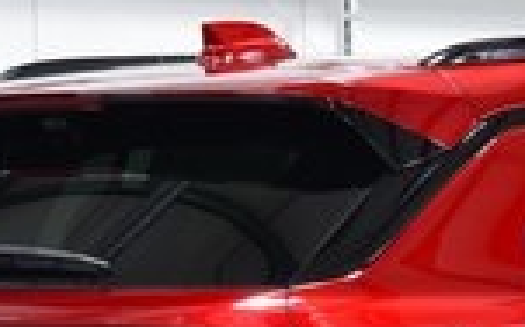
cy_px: 395
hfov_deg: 7.7
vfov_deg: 4.8
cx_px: 567
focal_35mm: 272
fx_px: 3887
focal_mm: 42
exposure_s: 1/15
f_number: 6.3
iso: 640
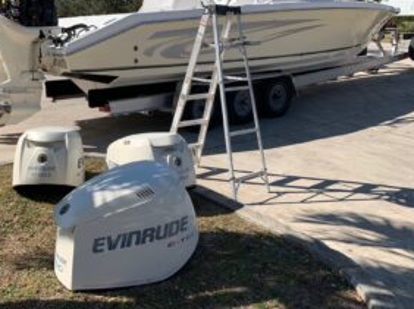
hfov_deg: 52.3
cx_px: 164
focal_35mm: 35
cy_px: 107
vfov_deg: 40.2
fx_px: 418
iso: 25
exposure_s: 1/2309
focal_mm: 4.25
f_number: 1.8
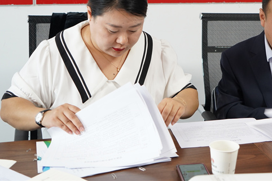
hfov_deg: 29.2
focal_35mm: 68
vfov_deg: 19.8
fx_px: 514
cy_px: 31
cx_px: 203
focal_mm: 41
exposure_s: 1/50
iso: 1000
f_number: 4
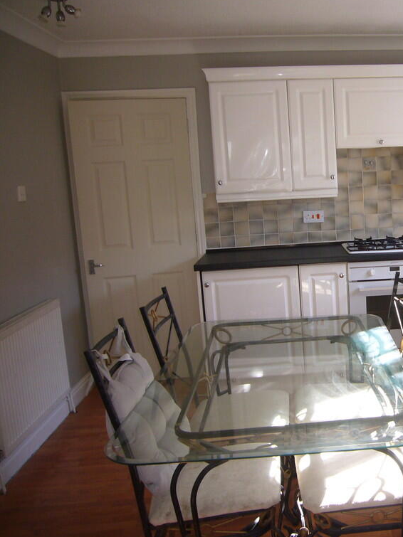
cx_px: 364
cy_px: 268
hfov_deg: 35.5
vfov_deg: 49.0
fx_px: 590
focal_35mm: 38
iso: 80
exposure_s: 1/40
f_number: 2.8
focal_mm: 4.6
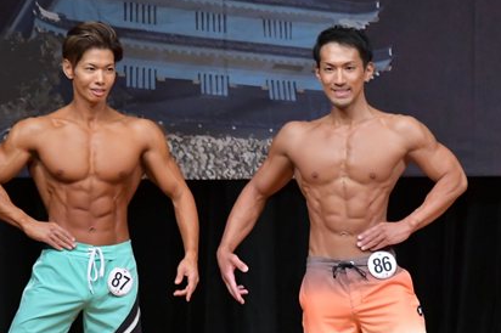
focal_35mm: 508
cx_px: 393
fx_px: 7064
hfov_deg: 4.1
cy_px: 267
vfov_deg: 2.7
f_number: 5.6
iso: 5000
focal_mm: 180
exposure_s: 1/400
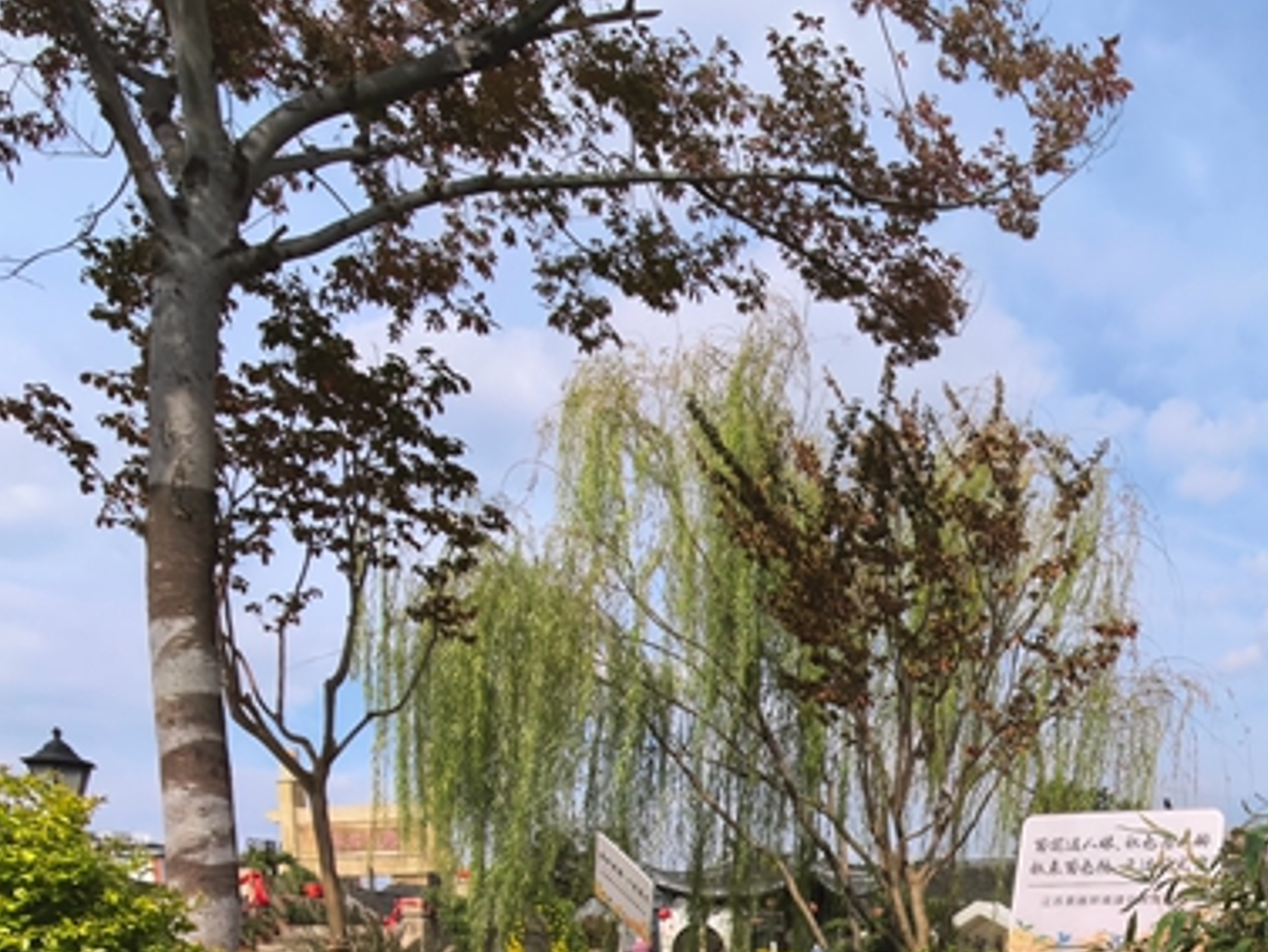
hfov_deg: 52.3
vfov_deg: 37.6
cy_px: 1058
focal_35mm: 31
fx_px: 1136
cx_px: 1110
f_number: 2.2
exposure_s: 1/2639
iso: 50
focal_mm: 1.95
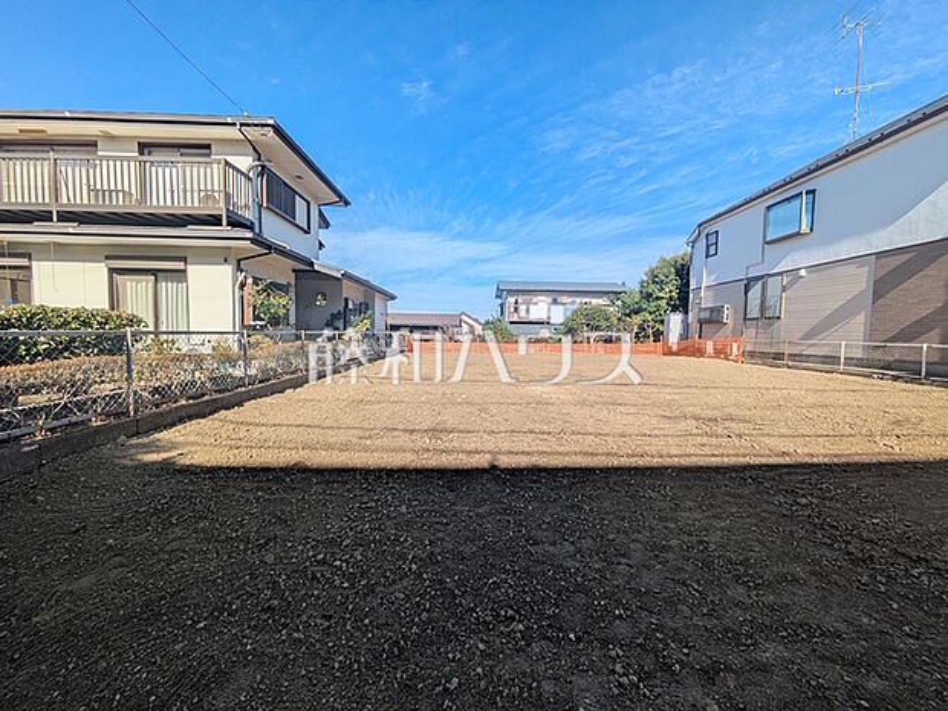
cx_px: 474
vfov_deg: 85.7
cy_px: 356
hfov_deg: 102.1
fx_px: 383
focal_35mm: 14
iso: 50
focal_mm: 1.83
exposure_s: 1/2137
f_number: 2.2
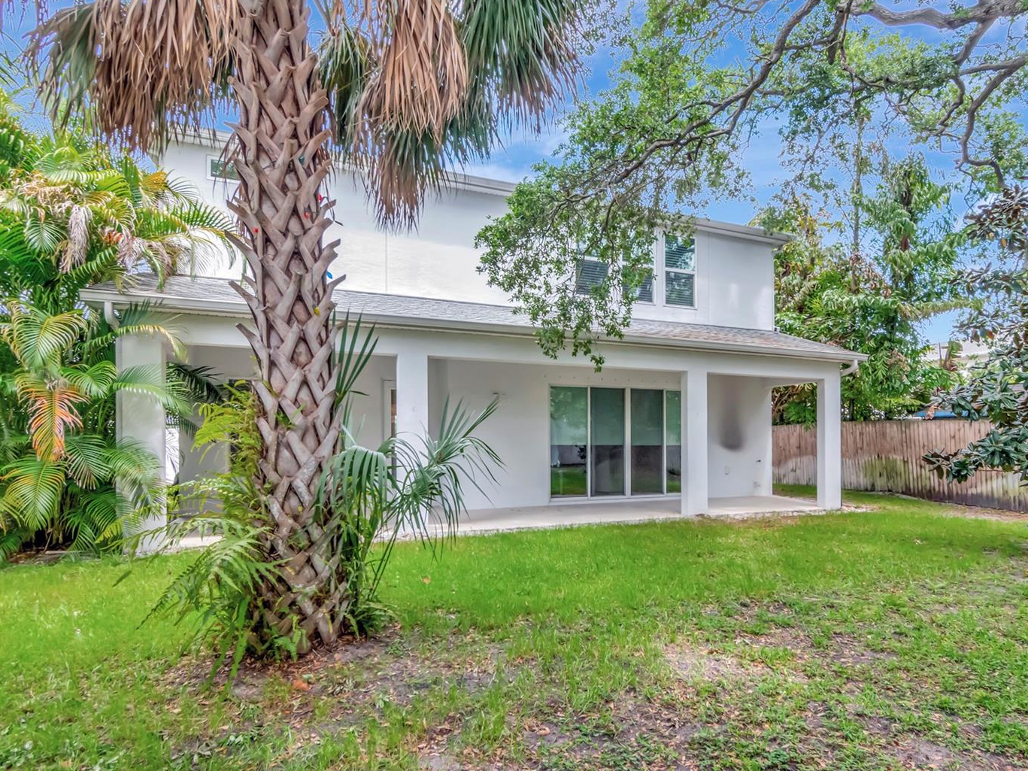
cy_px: 393
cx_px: 597
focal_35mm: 19
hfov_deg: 85.3
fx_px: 551
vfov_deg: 69.9
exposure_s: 1/200
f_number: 10
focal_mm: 11
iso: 1000
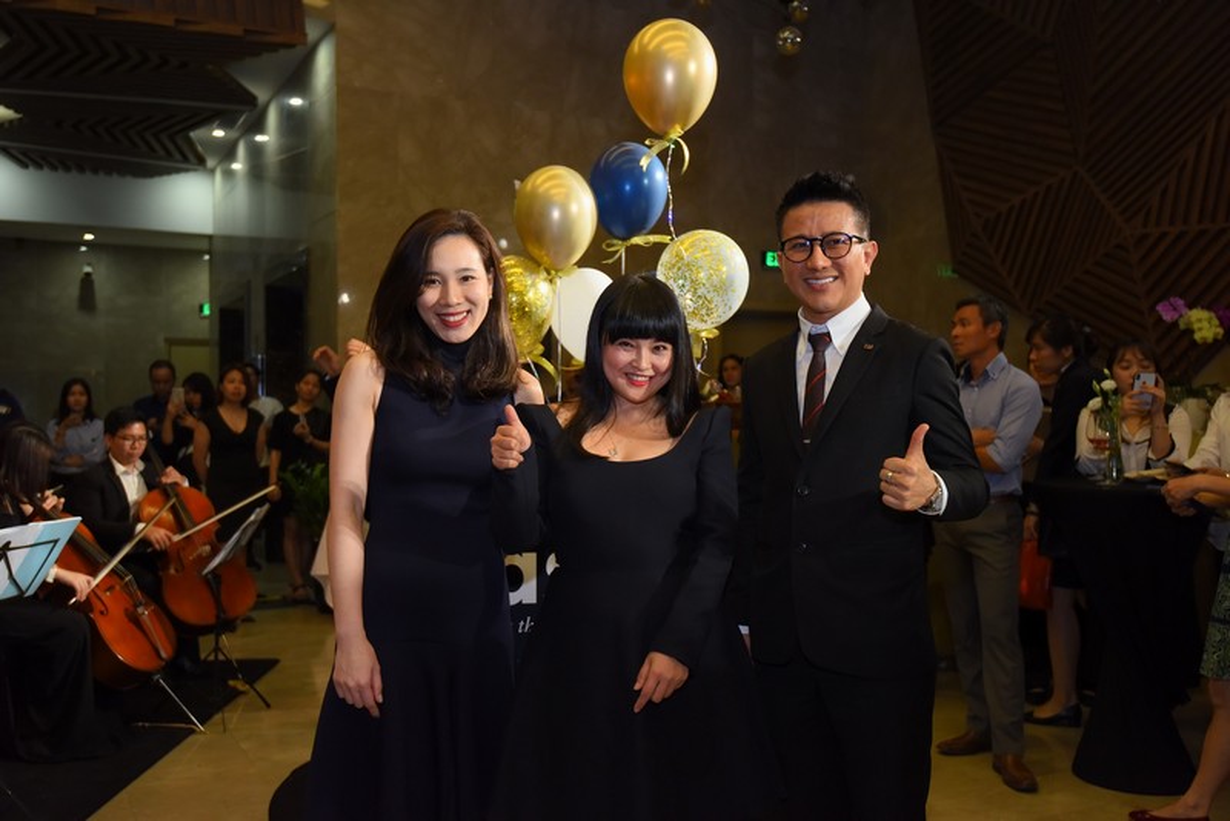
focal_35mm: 35
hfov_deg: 54.4
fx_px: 1196
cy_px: 410
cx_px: 615
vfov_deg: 37.9
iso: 1250
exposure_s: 1/100
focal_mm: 35
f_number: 4
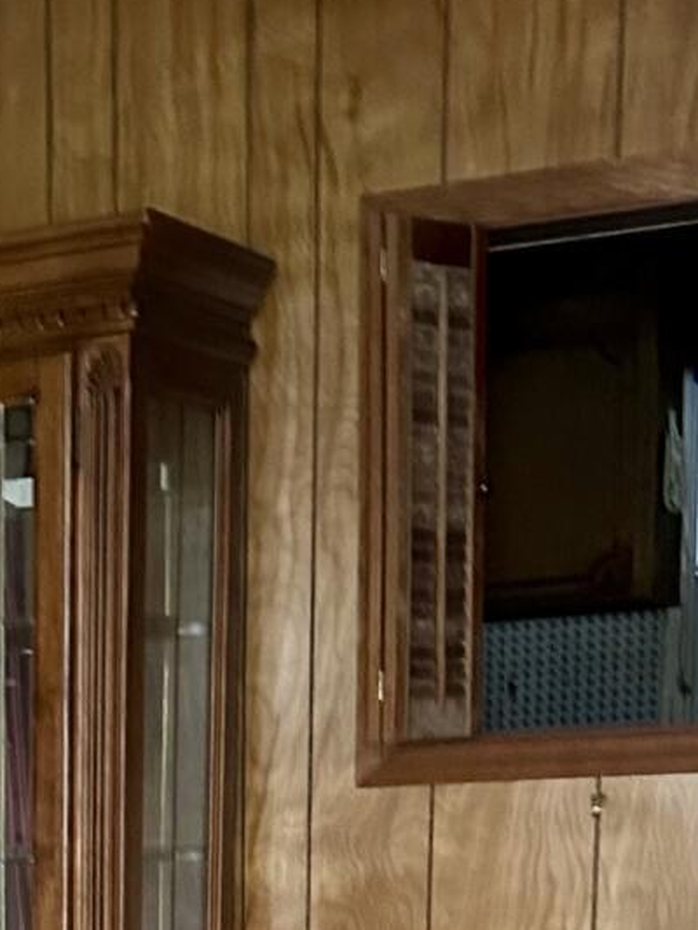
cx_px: -239
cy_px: 1300
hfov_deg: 15.5
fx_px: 2419
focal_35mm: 90
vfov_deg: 19.6
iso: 1250
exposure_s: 1/30
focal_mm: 6.86
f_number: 1.78
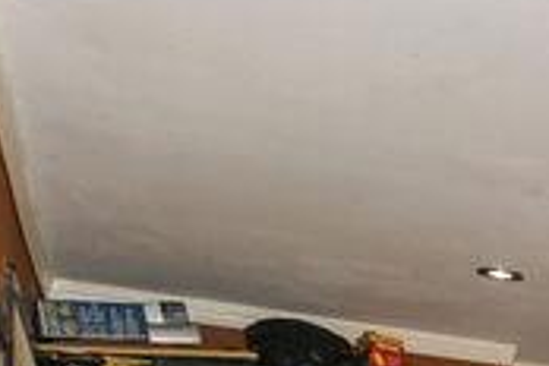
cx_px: 1429
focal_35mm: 100
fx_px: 1525
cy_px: 879
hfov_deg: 13.1
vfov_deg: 11.4
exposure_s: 1/160
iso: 400
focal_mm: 17
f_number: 8
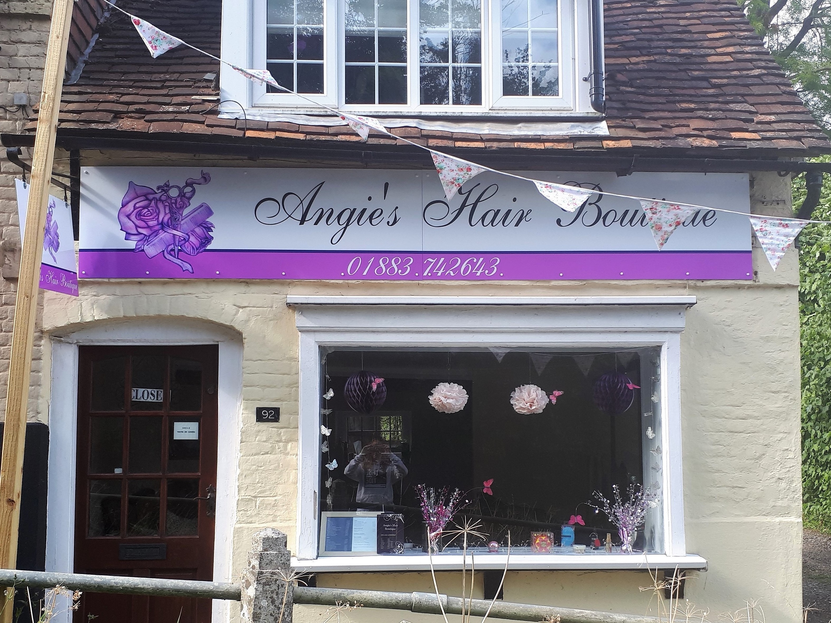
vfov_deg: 51.4
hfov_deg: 65.3
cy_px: 312
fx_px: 648
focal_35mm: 27
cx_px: 416
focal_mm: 3.6
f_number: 1.9
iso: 40
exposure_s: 1/239
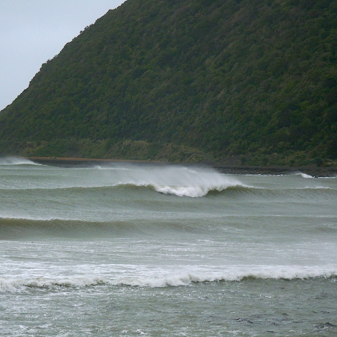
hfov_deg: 9.1
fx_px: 2126
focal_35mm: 193
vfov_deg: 9.1
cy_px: 168
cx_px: 168
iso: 100
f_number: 4
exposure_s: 1/100
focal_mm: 29
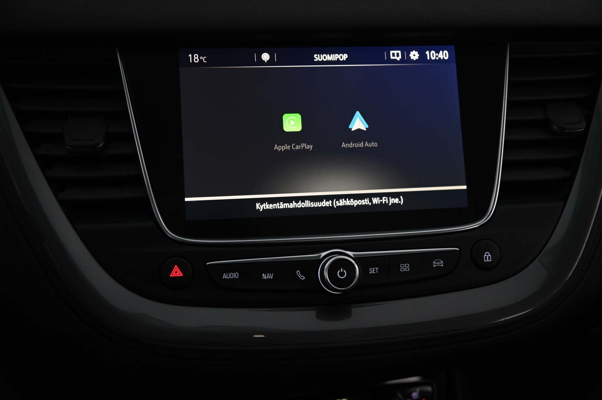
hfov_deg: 48.5
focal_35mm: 40
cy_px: 200
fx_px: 668
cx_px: 301
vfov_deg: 33.3
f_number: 4
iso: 2000
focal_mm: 40
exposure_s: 1/80
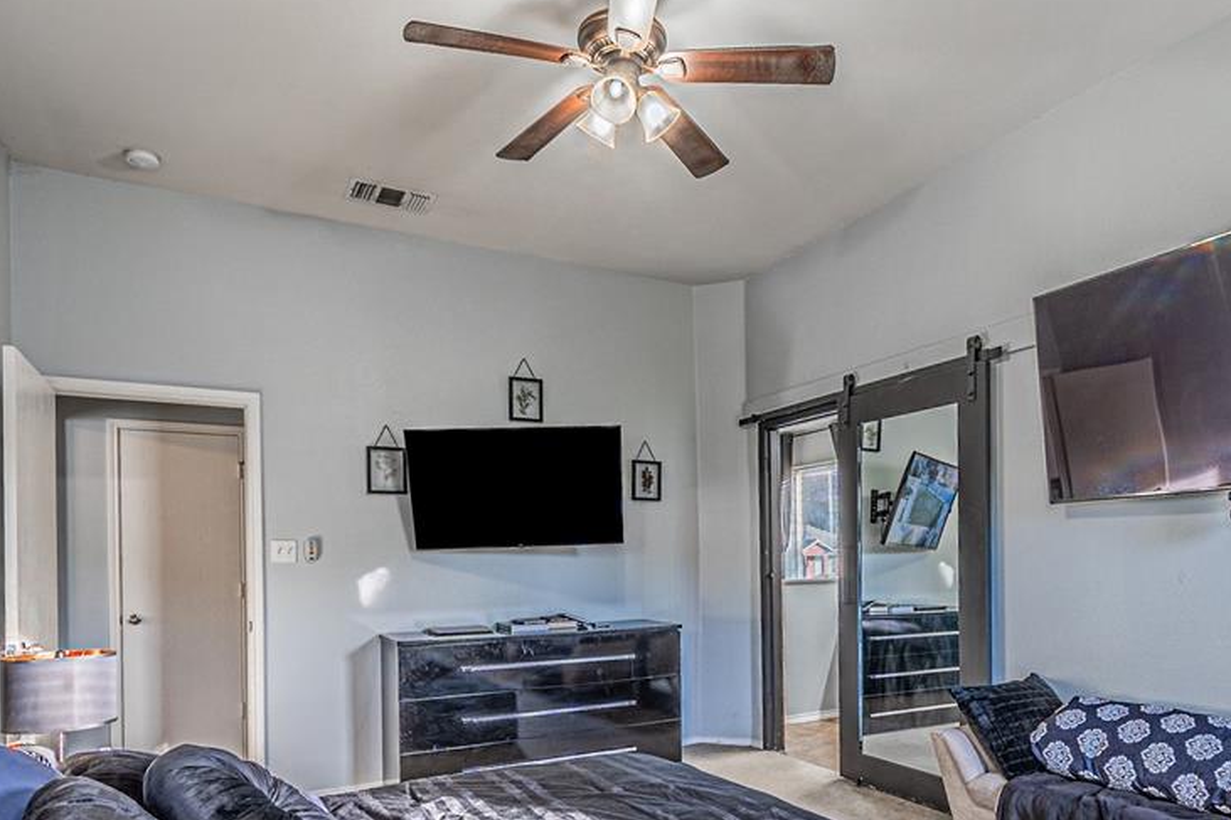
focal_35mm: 21
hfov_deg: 80.8
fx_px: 718
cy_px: 562
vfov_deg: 57.8
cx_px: 695
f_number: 8
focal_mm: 10
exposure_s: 1/125
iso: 640
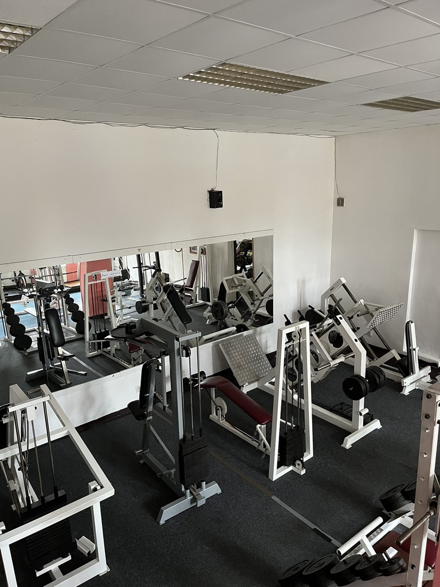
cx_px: 220
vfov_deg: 67.3
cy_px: 294
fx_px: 441
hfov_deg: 53.1
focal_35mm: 26
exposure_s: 1/40
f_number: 1.6
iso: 500
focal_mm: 5.1
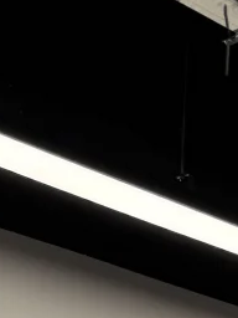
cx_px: -299
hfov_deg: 9.9
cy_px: 809
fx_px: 1238
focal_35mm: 135
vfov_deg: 11.5
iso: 64
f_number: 1.78
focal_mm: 6.76
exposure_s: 1/161
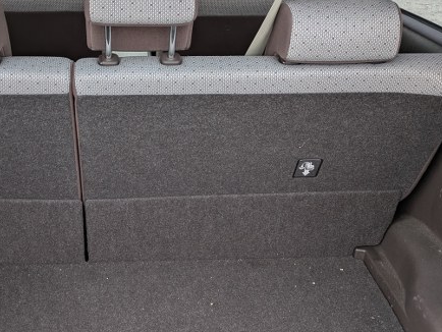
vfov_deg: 31.5
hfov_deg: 40.6
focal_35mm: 46
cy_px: 173
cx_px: 143
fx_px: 588
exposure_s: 1/120
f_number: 1.89
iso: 38
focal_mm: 5.43
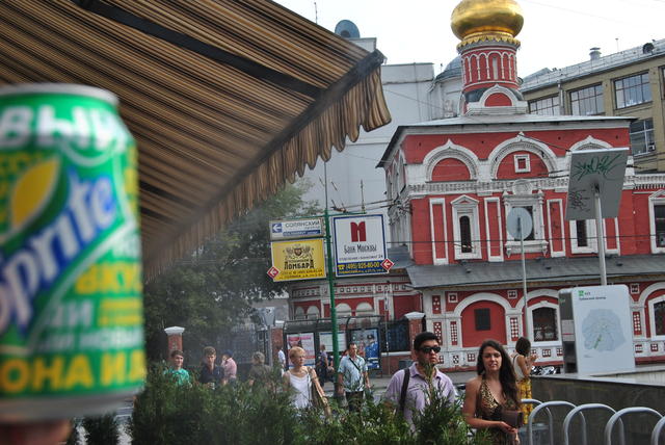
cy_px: 222
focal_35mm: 57
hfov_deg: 35.0
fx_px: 1054
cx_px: 332
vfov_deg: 23.8
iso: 200
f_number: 9
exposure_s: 1/160
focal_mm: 38
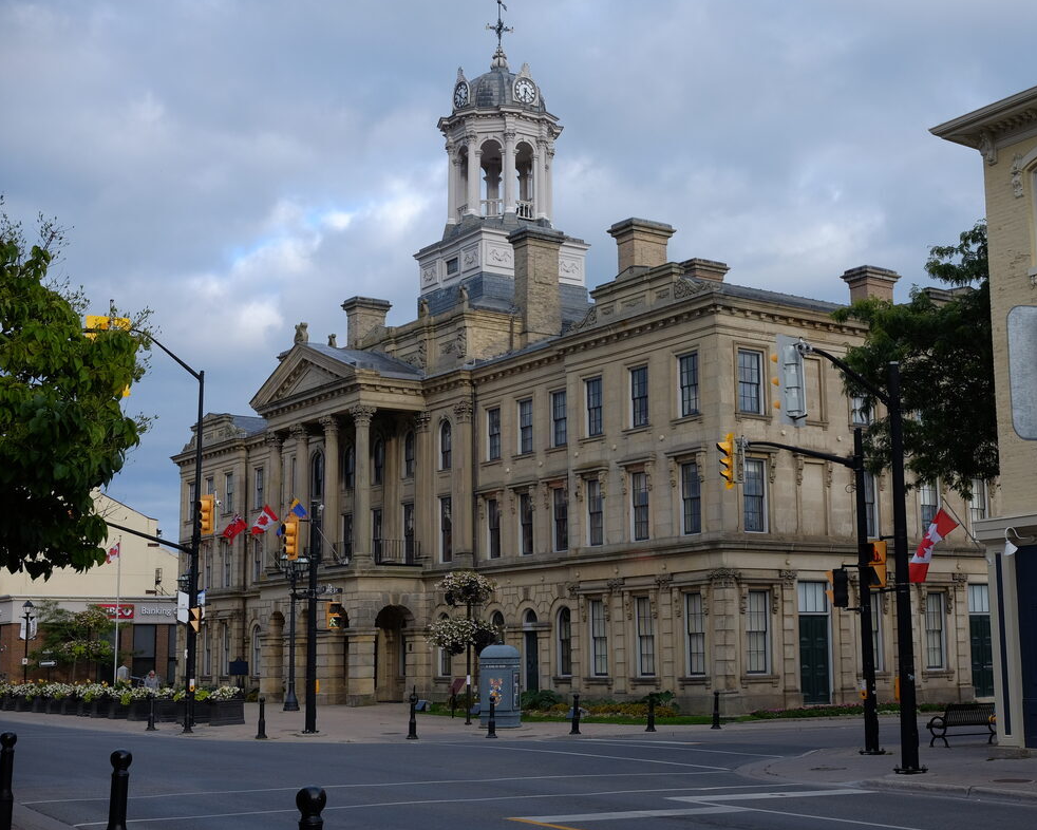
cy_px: 409
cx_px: 625
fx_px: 1443
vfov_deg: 32.1
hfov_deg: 39.4
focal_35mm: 47
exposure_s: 1/500
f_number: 6.4
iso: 400
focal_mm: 27
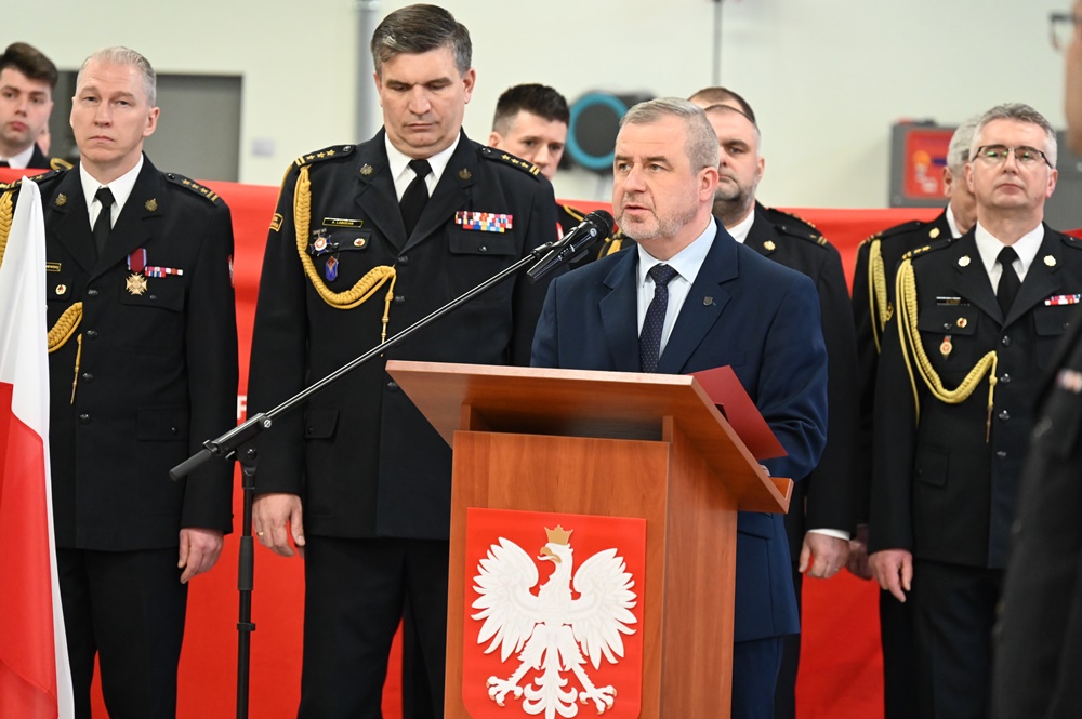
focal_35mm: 200
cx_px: 541
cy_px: 360
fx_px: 6006
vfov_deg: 6.9
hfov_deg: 10.3
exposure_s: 1/125
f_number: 6.3
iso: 7200
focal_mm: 200
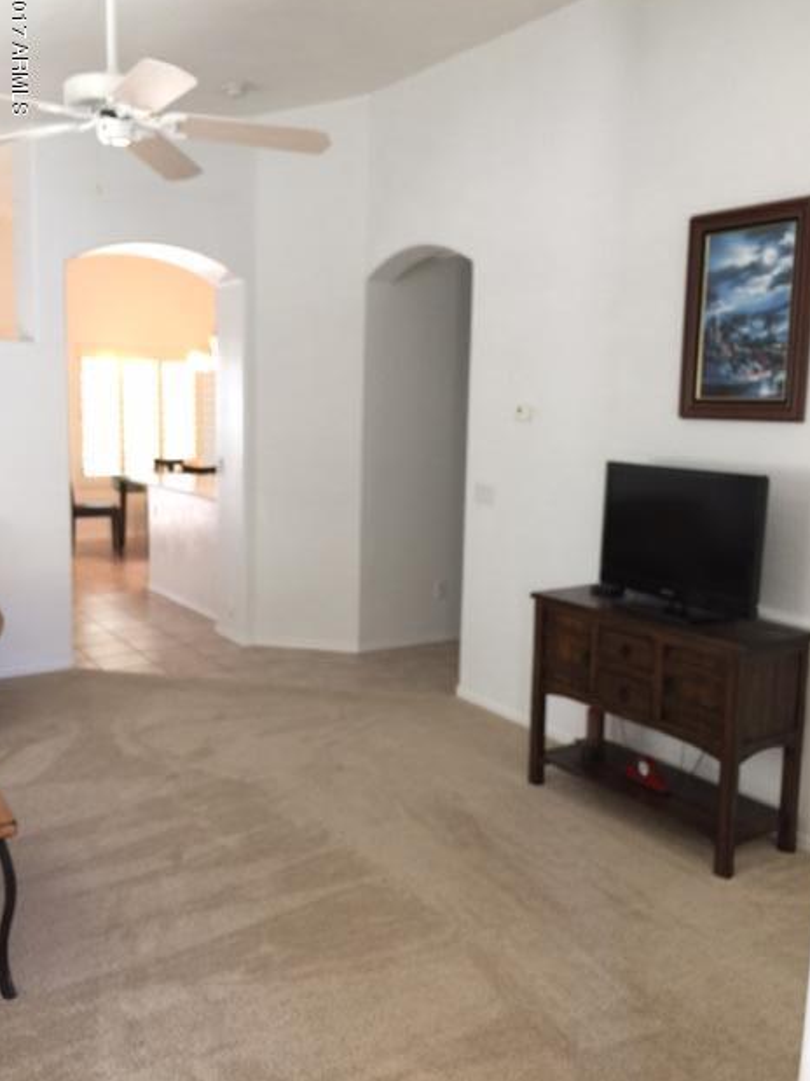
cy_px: 538
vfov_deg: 60.0
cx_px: 403
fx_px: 936
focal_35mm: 30
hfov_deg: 46.8
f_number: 2.2
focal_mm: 4.15
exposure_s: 1/15
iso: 32
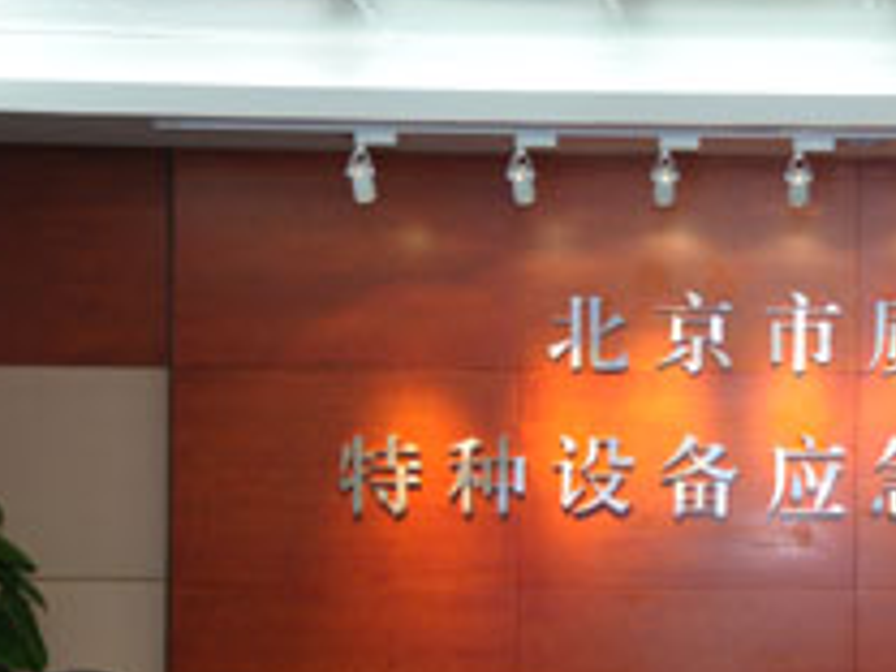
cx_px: 829
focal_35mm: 113
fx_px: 2925
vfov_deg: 13.1
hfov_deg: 17.1
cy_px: 450
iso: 280
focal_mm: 38
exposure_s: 1/60
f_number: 5
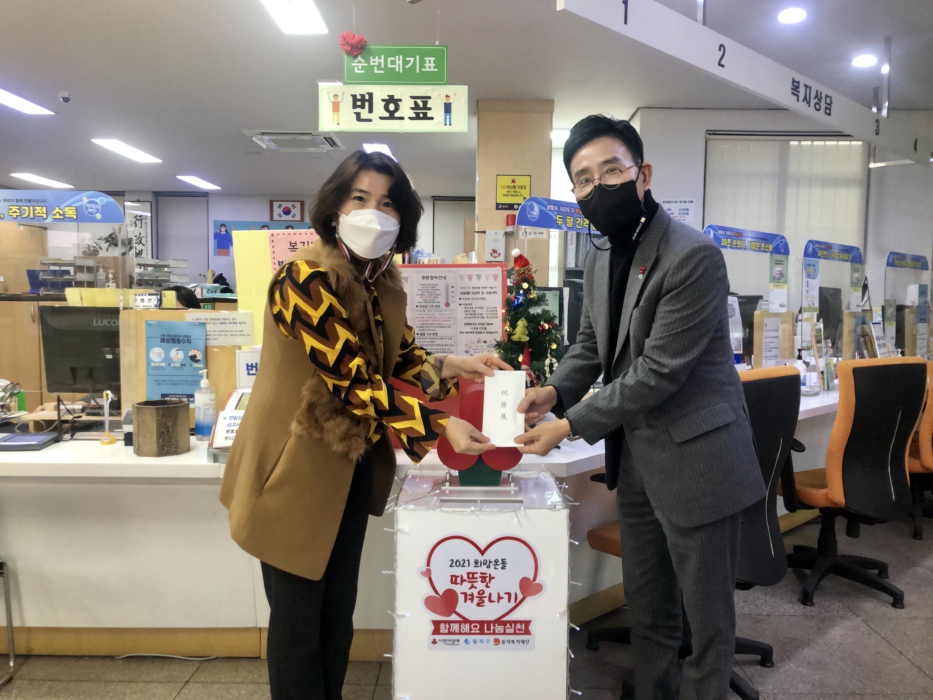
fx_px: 755
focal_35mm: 28
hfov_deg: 63.4
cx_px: 466
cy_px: 350
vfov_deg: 49.7
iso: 125
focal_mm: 3.99
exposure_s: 1/60
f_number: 1.8
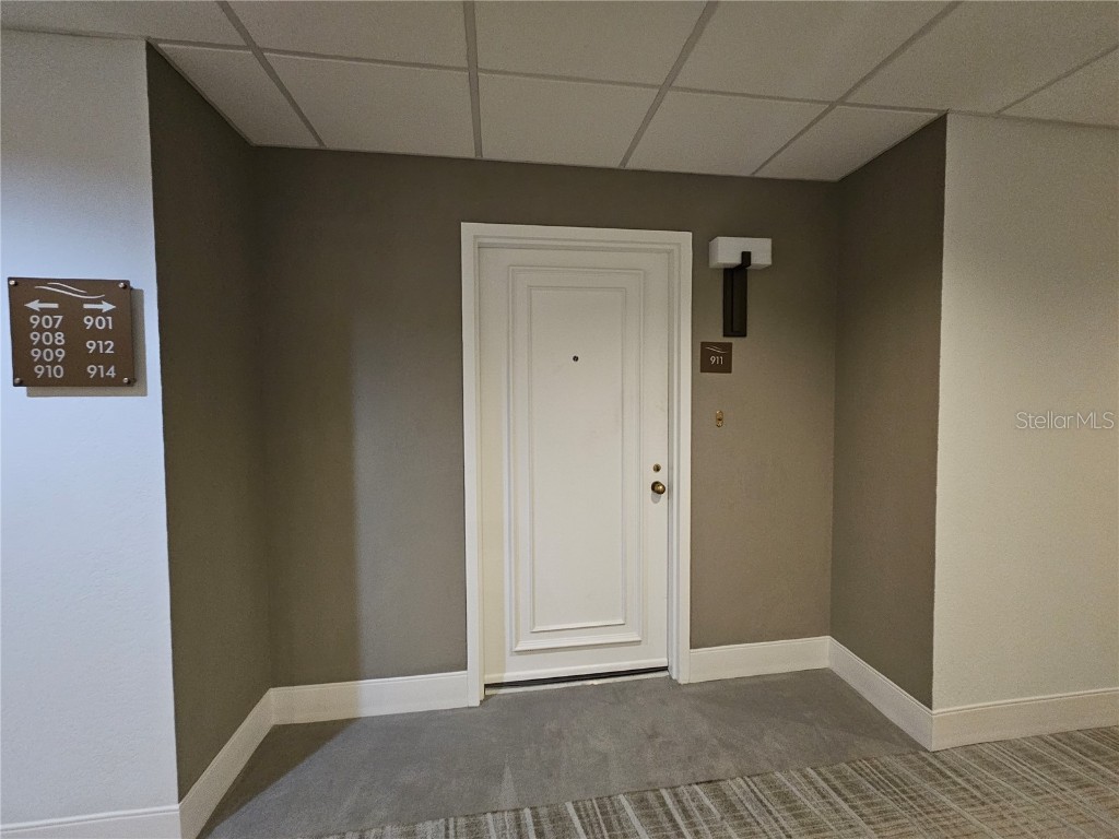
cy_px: 420
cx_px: 560
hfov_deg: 106.2
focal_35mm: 13
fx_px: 420
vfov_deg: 89.9
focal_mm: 2.2
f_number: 2.2
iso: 800
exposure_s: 1/24
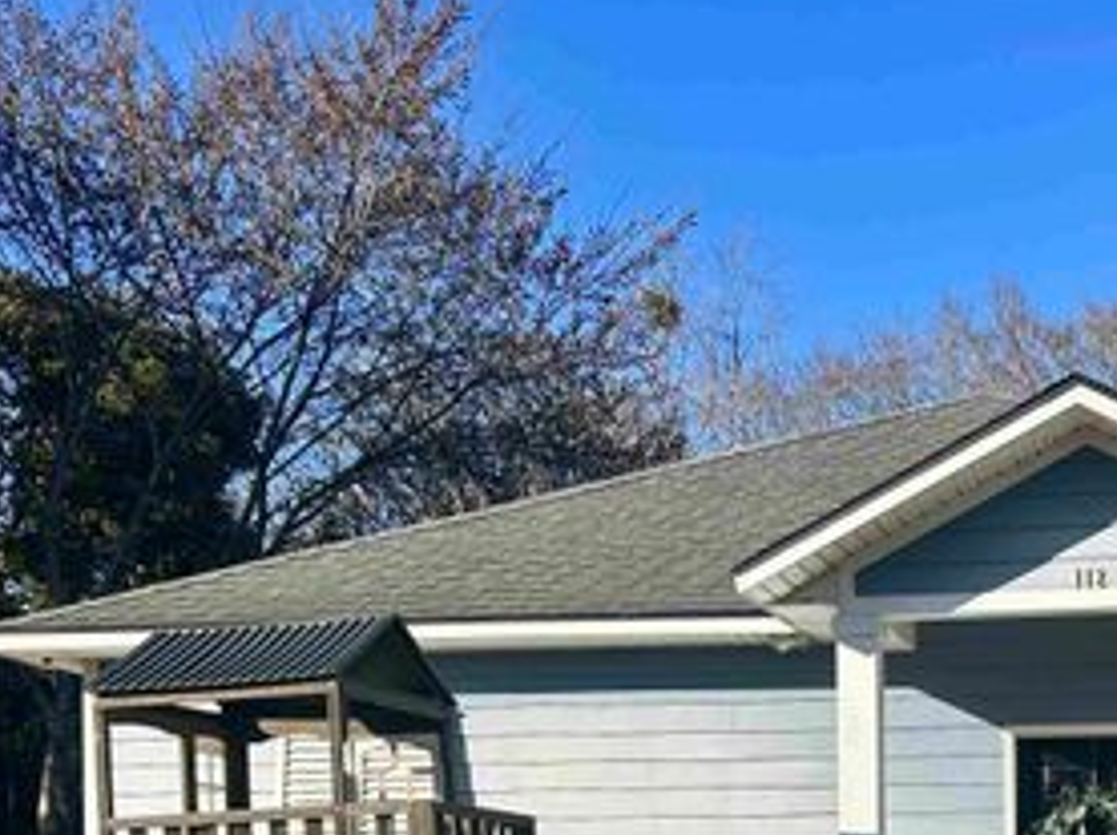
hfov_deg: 38.6
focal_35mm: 47
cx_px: 932
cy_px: 704
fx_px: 1515
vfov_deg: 29.9
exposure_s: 1/3704
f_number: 1.5
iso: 50
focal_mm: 5.7
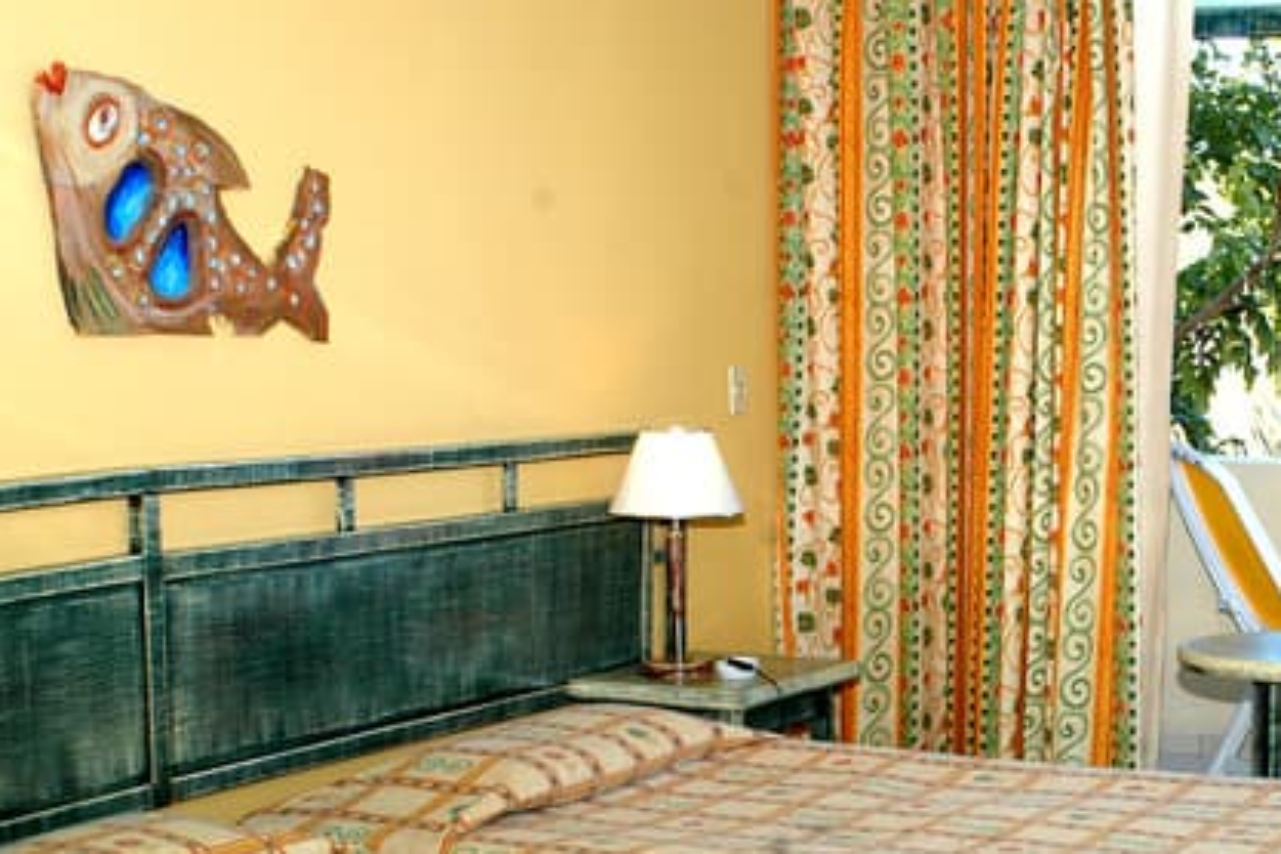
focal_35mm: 69
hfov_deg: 28.3
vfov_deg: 19.5
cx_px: 1121
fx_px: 2455
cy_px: 691
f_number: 6.3
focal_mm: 24
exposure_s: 1/60
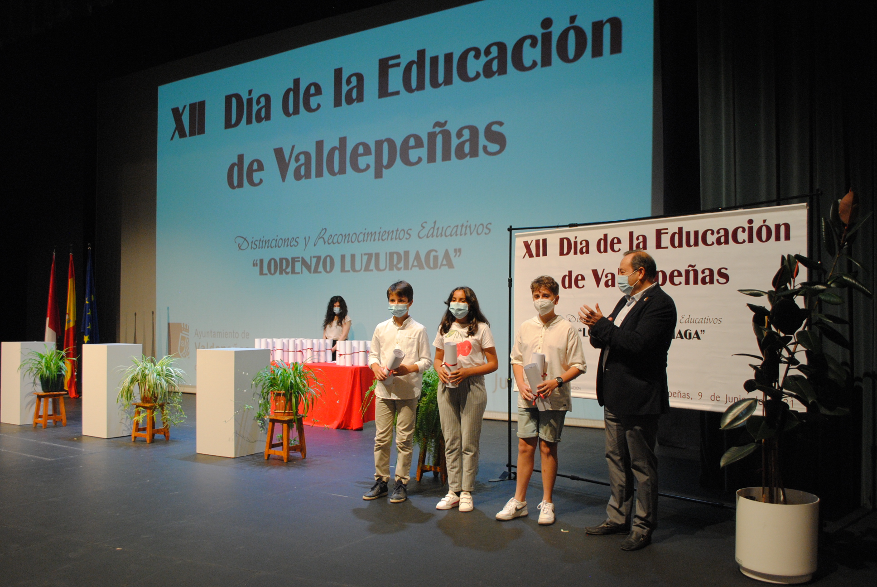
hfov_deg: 61.9
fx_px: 732
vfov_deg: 43.7
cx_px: 438
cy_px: 294
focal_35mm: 30
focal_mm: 20
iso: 640
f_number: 3.8
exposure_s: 1/30
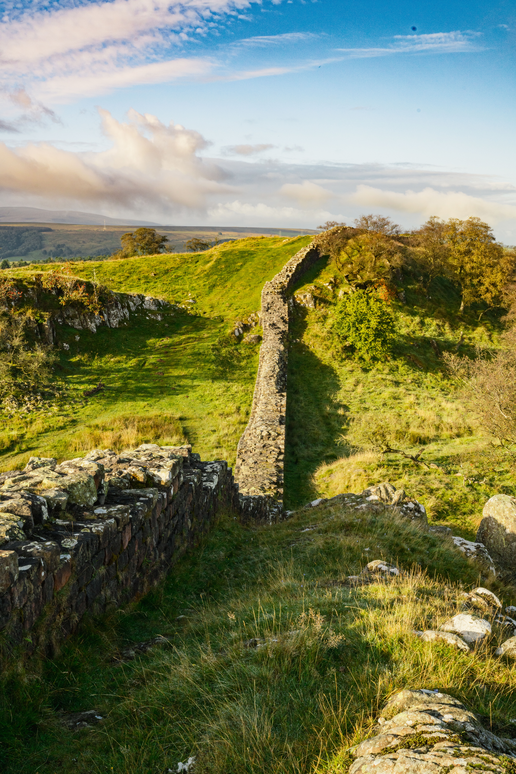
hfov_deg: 40.0
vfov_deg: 57.2
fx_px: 709
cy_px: 387
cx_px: 258
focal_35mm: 33
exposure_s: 1/100
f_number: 18
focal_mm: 33
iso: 500
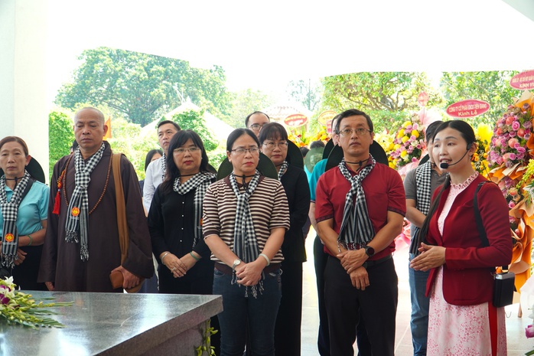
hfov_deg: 47.9
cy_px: 178
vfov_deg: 33.0
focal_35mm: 40
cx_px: 267
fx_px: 601
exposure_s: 1/80
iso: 100
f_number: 5
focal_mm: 27
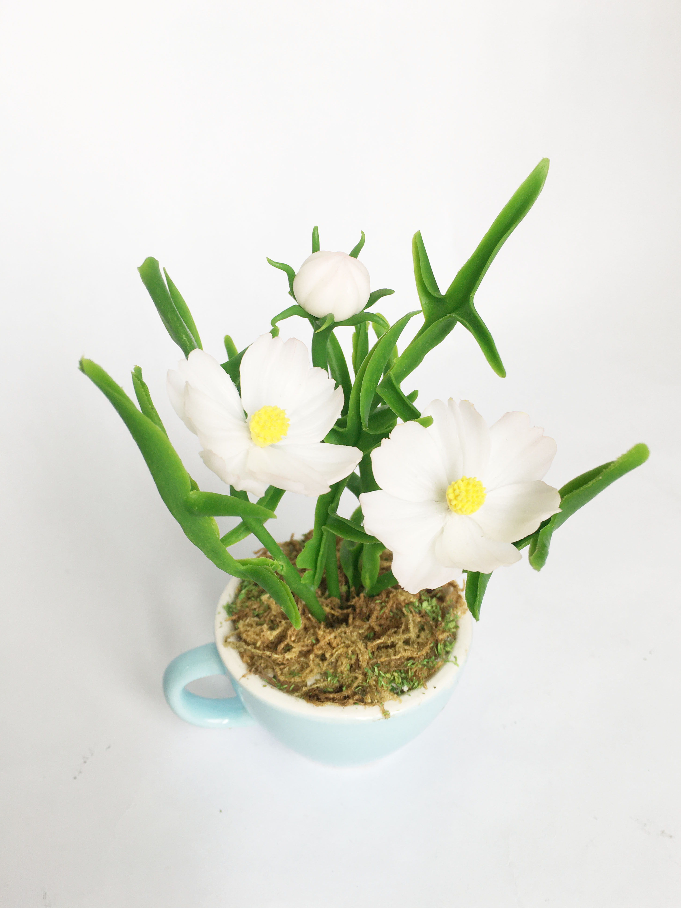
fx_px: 787
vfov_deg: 60.0
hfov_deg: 46.8
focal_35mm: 30
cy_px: 447
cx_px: 349
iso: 32
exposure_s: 1/100
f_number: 2.2
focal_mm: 4.15
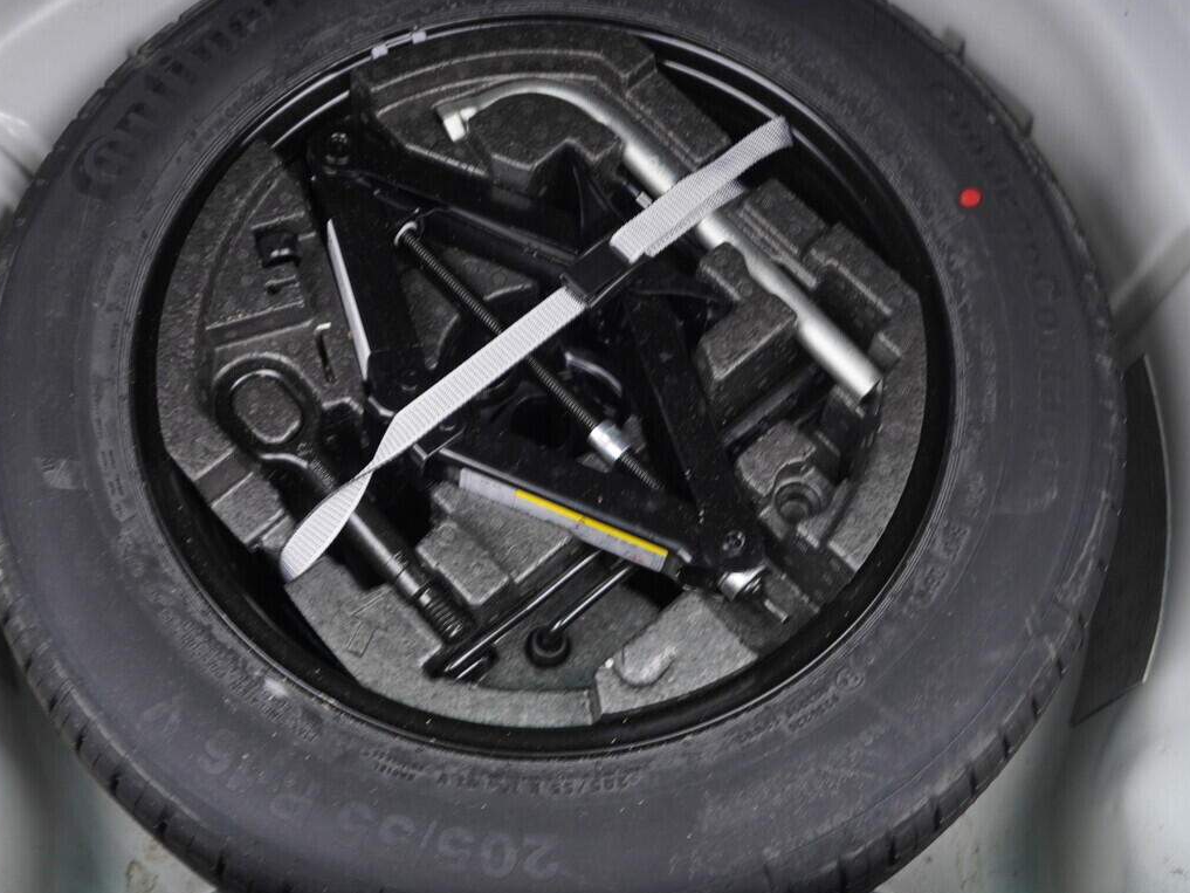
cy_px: 424
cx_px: 490
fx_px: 1685
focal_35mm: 49
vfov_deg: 29.7
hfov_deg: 38.8
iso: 250
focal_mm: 24
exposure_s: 1/40
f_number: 2.8
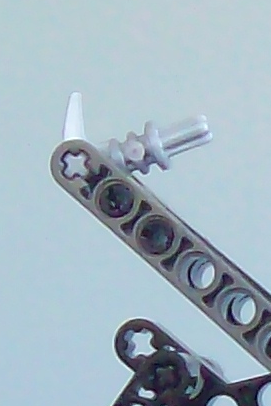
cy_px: 415
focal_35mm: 237
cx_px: 371
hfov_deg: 5.8
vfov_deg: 8.6
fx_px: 2674
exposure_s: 1/35.9
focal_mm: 6
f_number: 2.7
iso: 140
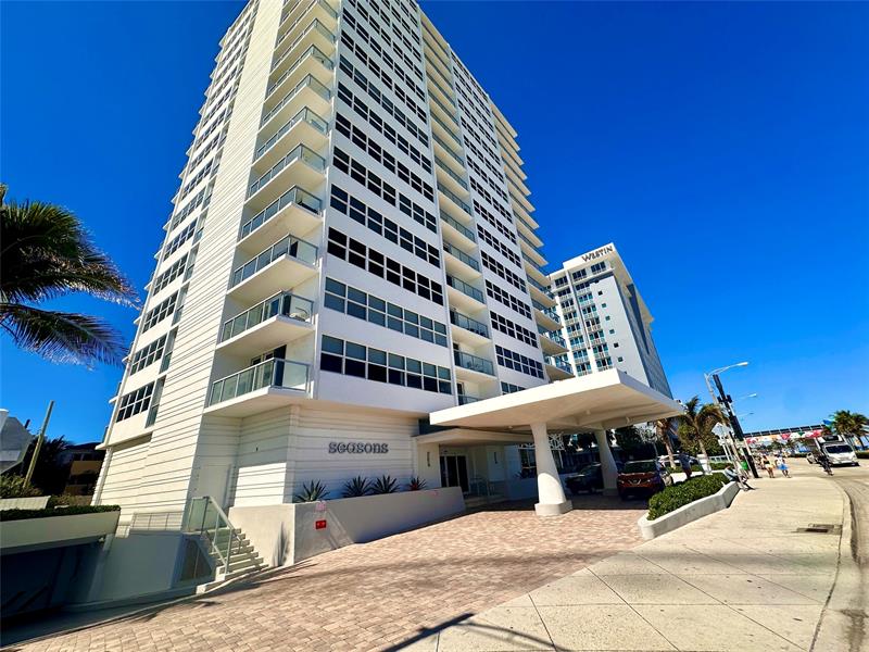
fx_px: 351
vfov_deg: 85.7
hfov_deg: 102.1
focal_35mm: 14
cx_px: 434
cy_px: 326
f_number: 2.2
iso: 50
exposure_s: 1/2747
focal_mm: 2.22
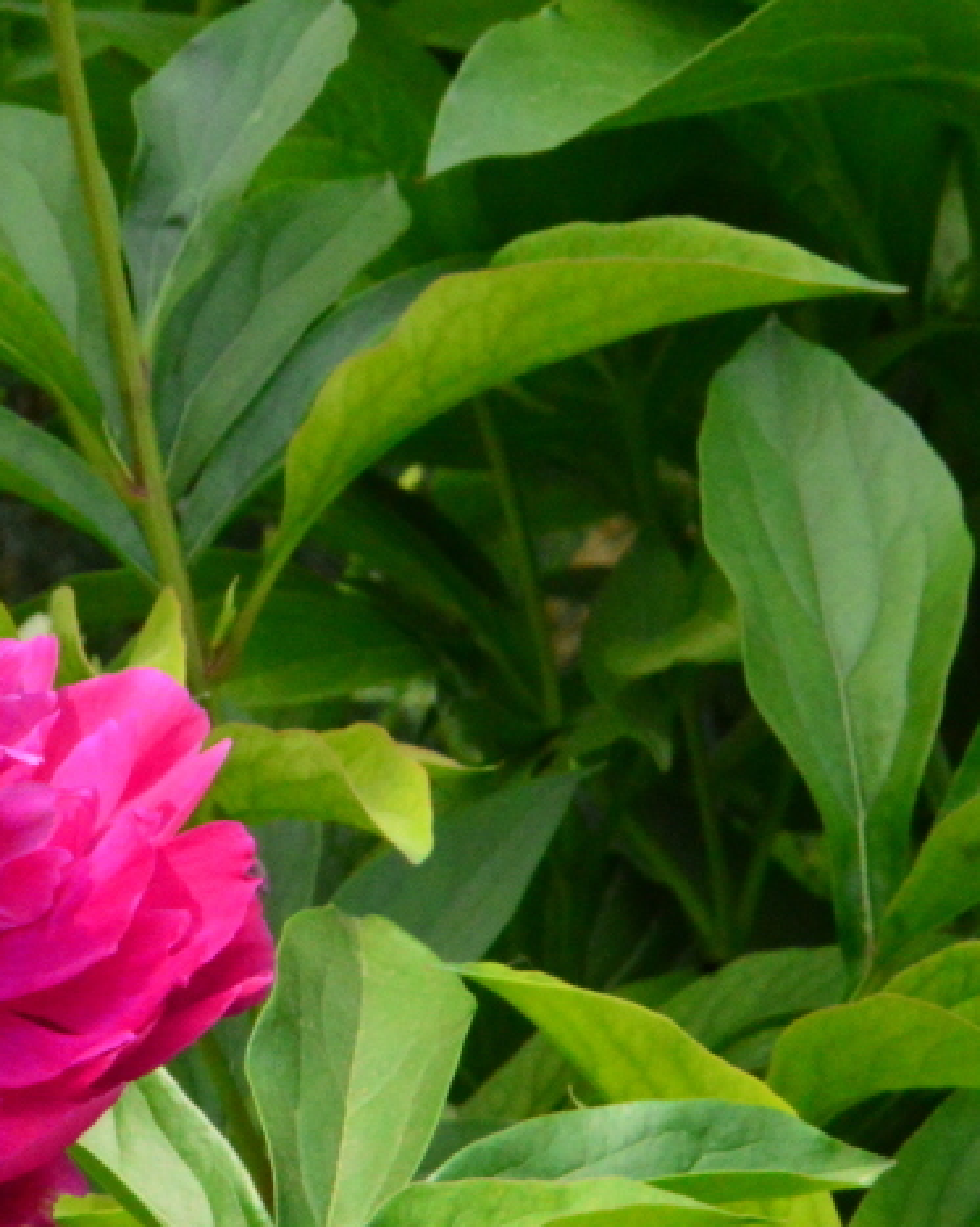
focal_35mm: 926
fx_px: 33605
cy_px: 797
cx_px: -11
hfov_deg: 1.7
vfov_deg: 2.1
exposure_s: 1/250
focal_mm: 300
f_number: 32
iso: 4500
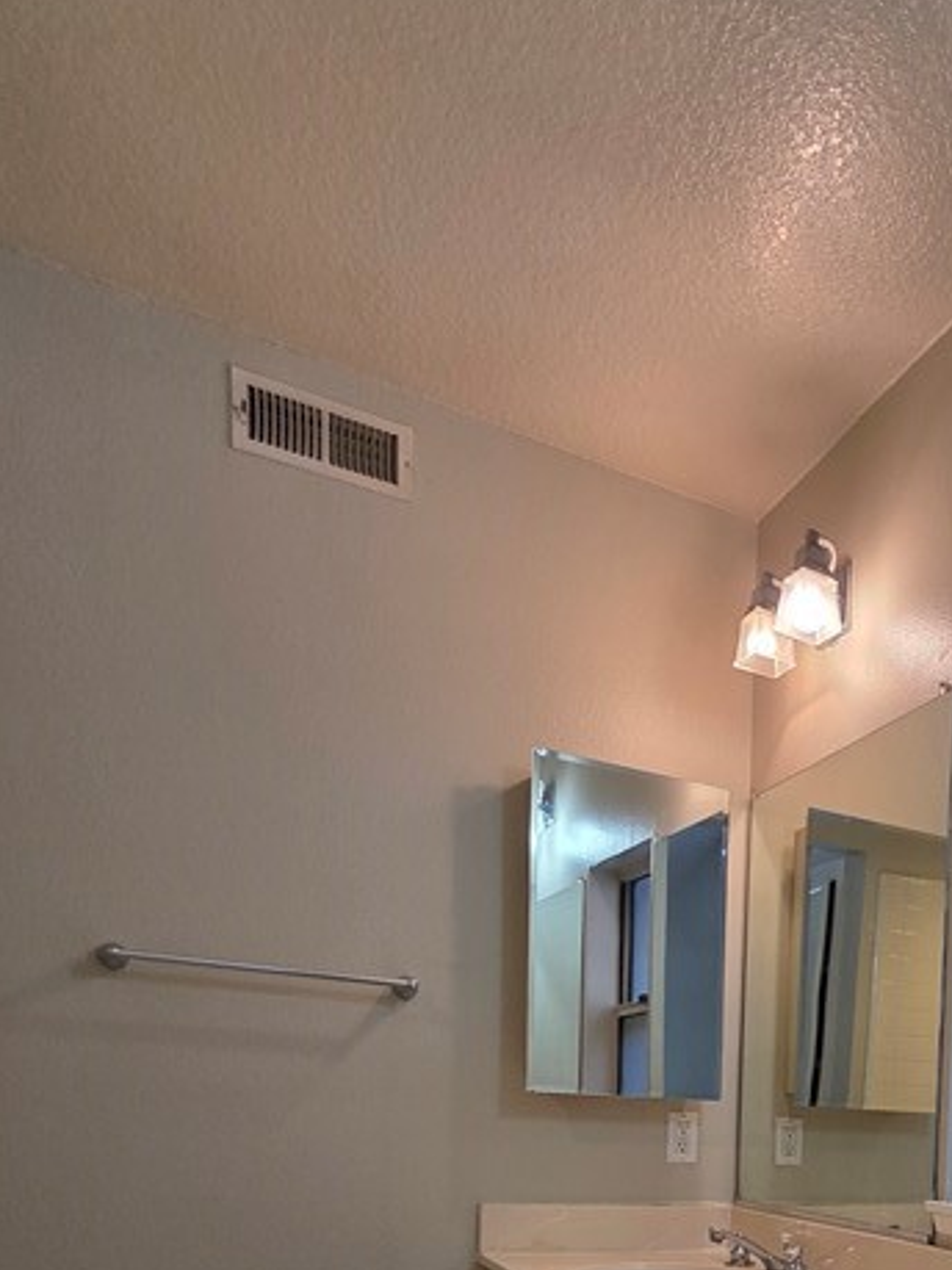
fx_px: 1064
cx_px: 952
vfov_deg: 52.2
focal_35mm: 29
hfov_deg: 41.8
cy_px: 1201
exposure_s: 1/120
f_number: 1.9
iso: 100
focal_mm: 2.2
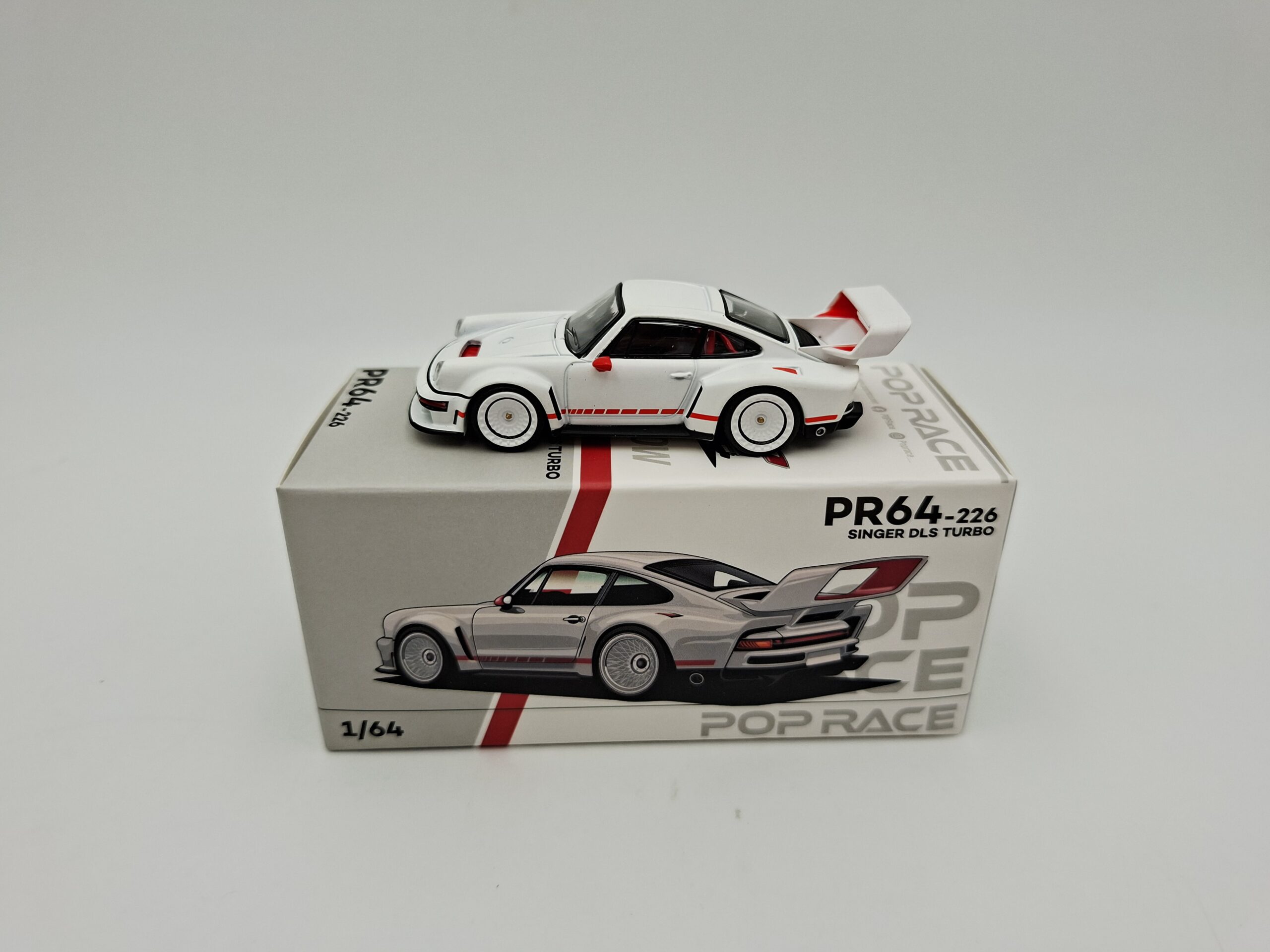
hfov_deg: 73.9
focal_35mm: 23
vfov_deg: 58.9
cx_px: 635
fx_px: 844
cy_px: 476
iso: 50
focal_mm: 5.54
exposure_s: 1/396
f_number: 1.8
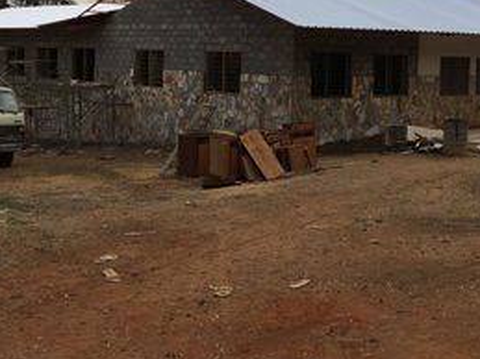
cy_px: 121
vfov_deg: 25.9
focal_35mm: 56
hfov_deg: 34.2
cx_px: 297
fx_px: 776
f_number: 2.2
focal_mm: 4.15
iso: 25
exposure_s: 1/284
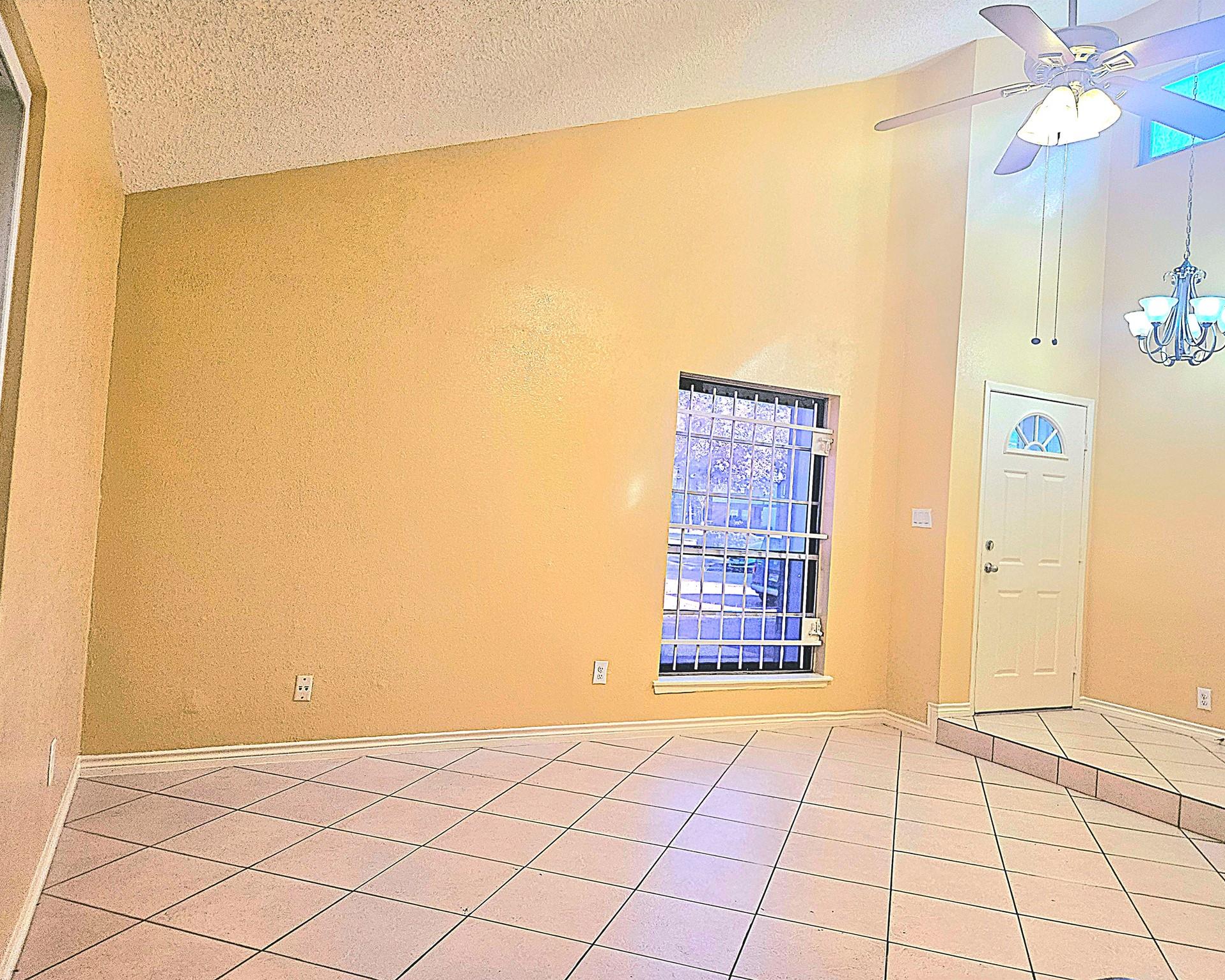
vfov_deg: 58.8
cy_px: 490
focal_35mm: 24
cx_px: 644
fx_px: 870
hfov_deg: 70.2
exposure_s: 1/120
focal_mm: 5.4
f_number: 1.8
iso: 160
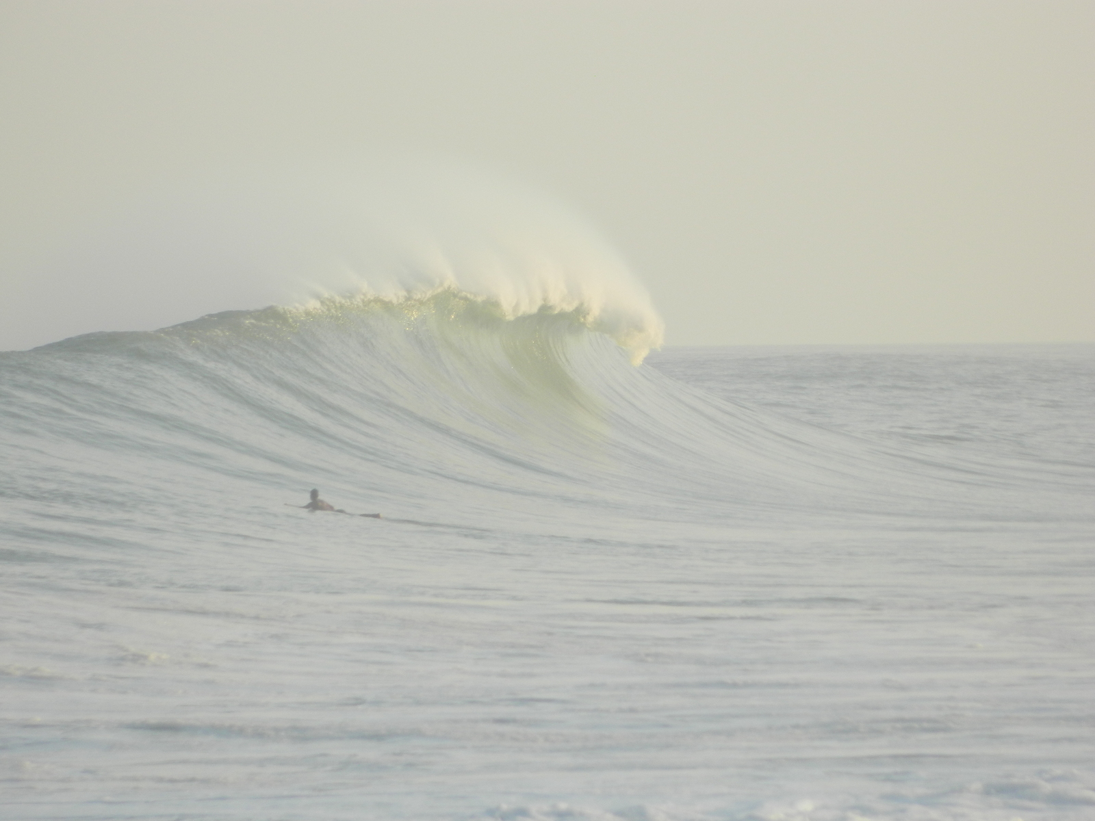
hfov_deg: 3.8
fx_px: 16607
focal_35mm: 525
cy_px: 410
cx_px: 548
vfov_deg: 2.8
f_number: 5.8
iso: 80
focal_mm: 94.5
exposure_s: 1/250
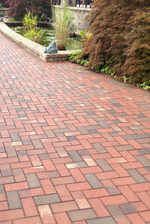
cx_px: 21
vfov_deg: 42.7
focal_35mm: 46
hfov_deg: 28.3
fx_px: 287
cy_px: 112
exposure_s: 1/547
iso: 50
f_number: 2.4
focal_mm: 4.13
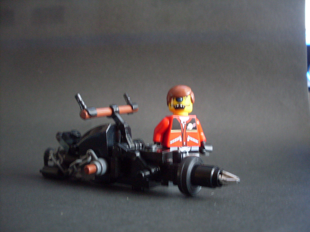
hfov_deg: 49.0
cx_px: 155
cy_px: 116
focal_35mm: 38
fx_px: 340
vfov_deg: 37.7
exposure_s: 1/1.43
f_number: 2.8
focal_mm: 6.3
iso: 200
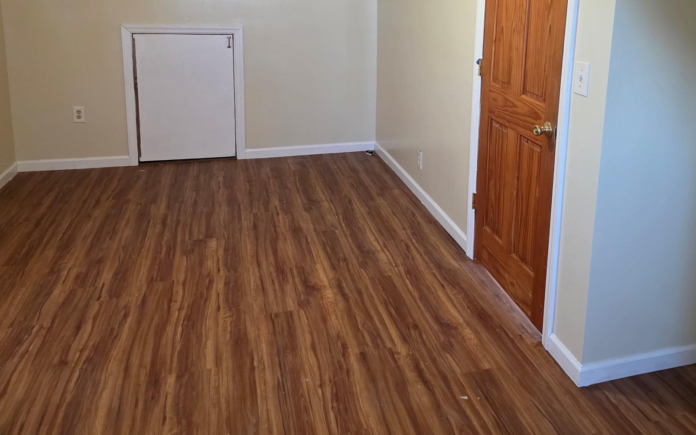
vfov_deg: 39.4
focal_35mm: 31
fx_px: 588
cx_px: 393
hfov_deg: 61.0
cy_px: 105
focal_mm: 6.25
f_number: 1.7
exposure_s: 1/120
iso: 640
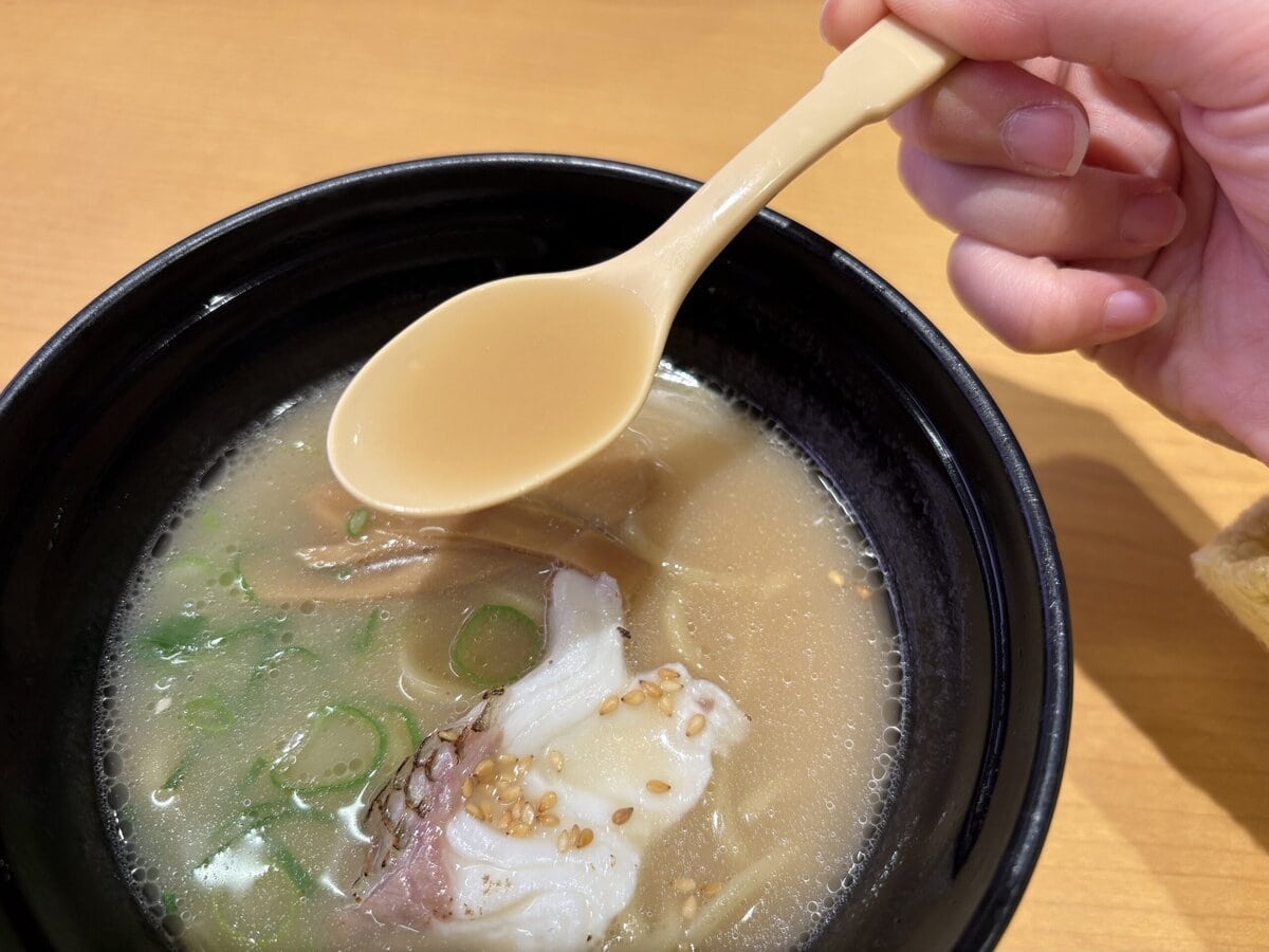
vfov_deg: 53.1
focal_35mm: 26
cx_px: 634
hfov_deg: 67.3
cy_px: 476
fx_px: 953
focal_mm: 5.96
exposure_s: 1/100
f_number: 1.6
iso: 80
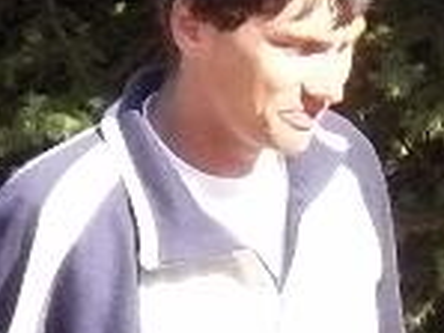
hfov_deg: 0.7
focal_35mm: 2962
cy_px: 607
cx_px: 685
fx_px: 38023
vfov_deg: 0.5
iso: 400
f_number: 5.6
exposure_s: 1/400
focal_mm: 72
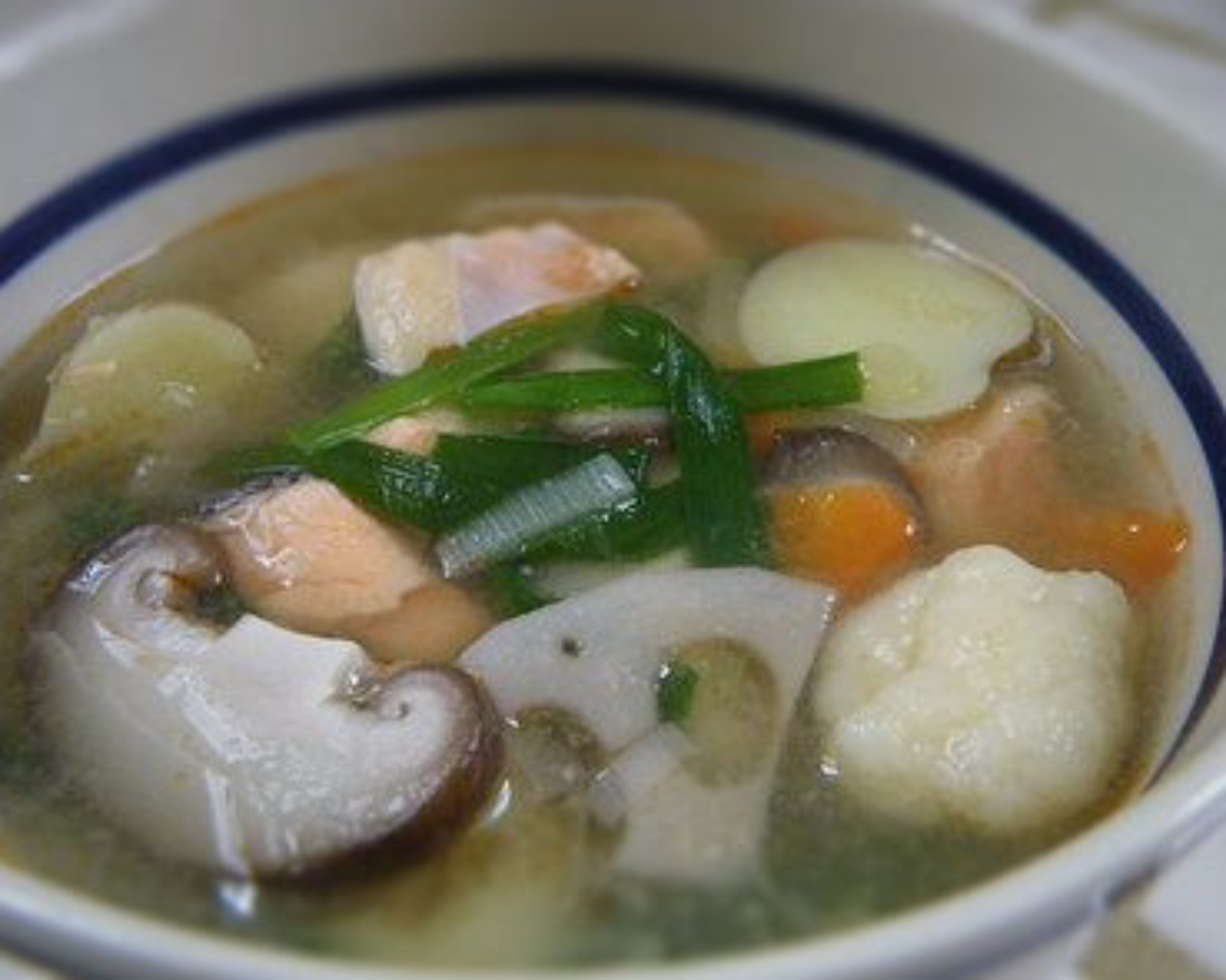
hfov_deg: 50.2
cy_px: 492
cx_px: 658
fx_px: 1306
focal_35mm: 36
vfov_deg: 41.1
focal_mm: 6.1
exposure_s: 1/30
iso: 800
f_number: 3.8
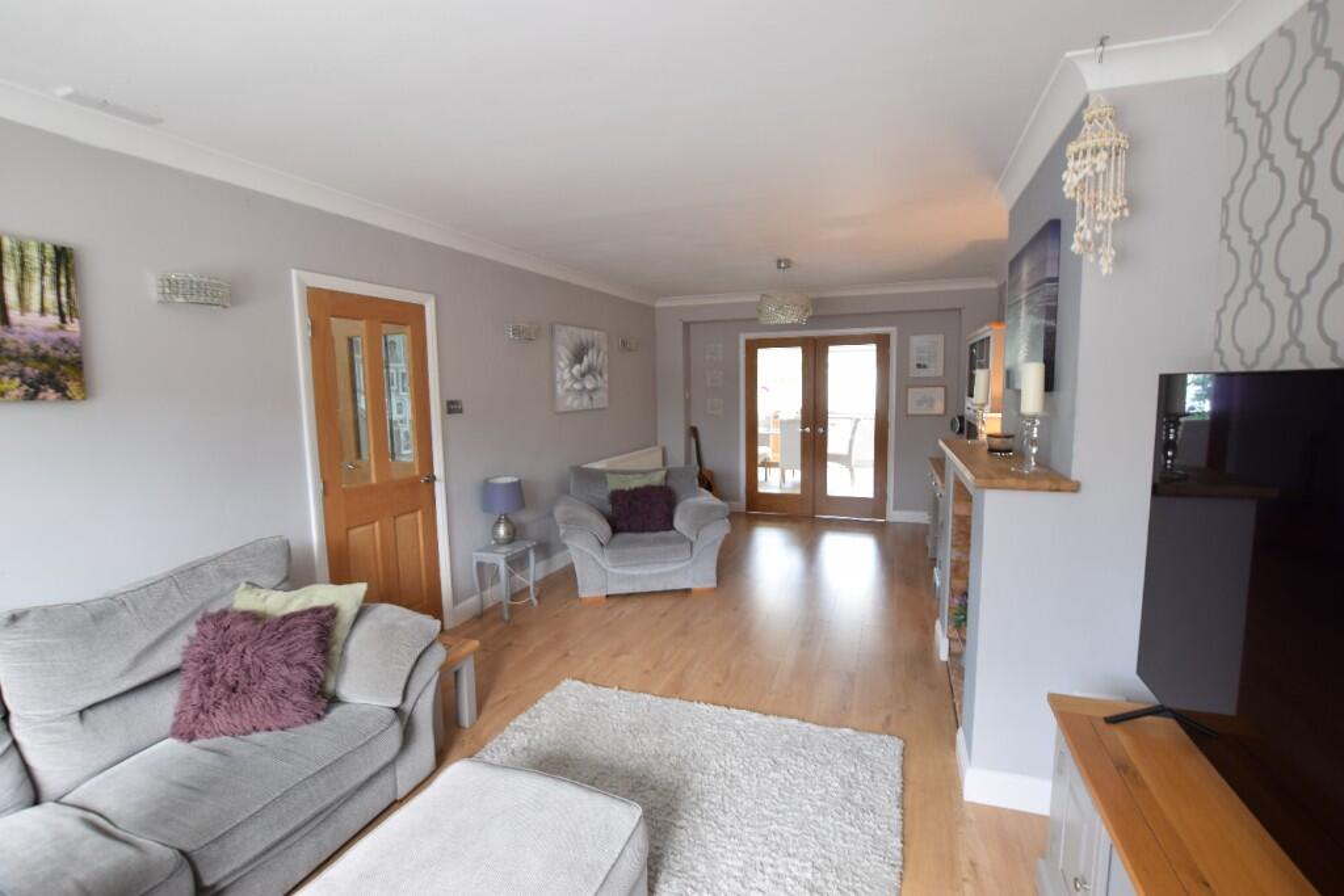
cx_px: 672
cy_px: 448
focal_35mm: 15
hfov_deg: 100.4
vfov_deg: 77.3
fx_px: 560
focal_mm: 10
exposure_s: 1/3
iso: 100
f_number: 7.1
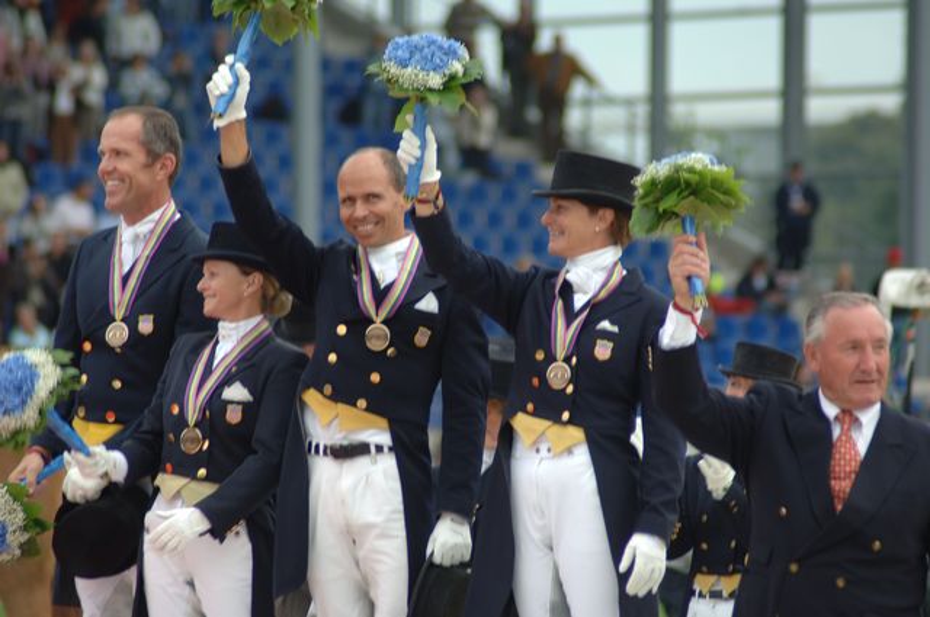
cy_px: 308
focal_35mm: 360
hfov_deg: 5.7
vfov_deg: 3.8
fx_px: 9288
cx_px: 465
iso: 200
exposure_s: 1/250
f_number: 5.6
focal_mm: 240
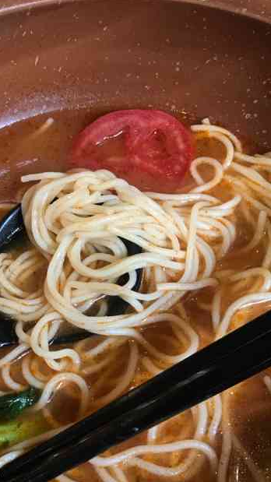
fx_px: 588
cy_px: 299
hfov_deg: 25.7
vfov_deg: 44.3
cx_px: 71
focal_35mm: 46
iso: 40
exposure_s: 1/20
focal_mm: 3.99
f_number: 1.8
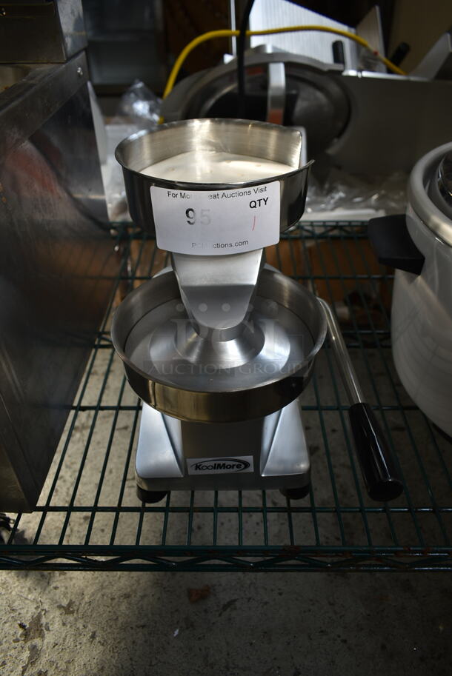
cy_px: 338
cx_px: 226
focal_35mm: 27
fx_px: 508
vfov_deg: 67.3
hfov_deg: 48.0
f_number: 4.5
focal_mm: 18
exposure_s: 1/80
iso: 100
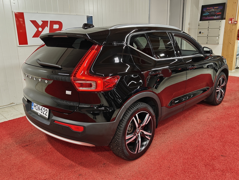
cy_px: 90
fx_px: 207
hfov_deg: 60.0
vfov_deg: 46.8
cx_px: 120
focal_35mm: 30
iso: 100
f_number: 1.8
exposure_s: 1/50
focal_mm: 5.59
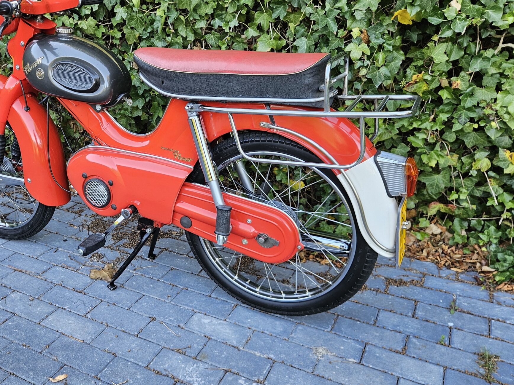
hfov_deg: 53.0
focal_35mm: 34
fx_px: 505
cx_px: 175
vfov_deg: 41.8
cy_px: 192
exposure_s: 1/100
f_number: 1.8
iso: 64
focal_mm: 5.4
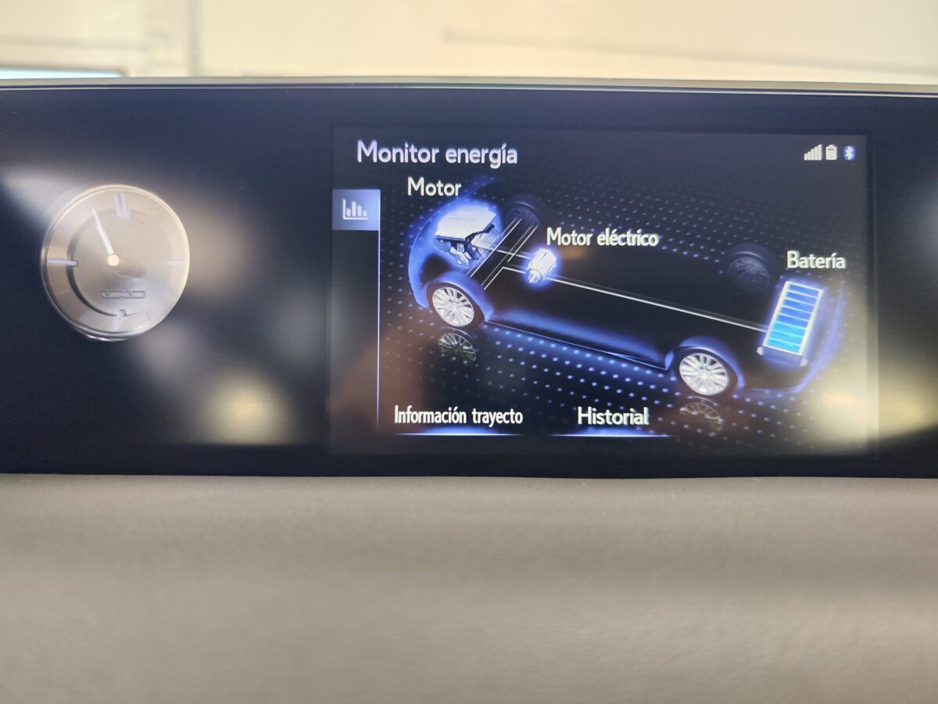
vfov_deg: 58.9
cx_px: 469
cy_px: 352
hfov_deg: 73.9
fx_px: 623
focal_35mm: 23
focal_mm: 7.01
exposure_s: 1/100
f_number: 1.69
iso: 259
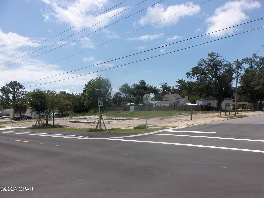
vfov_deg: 49.7
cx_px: 132
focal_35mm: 28
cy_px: 99
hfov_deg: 63.4
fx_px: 214
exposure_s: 1/250
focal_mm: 5.1
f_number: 8.6
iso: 64
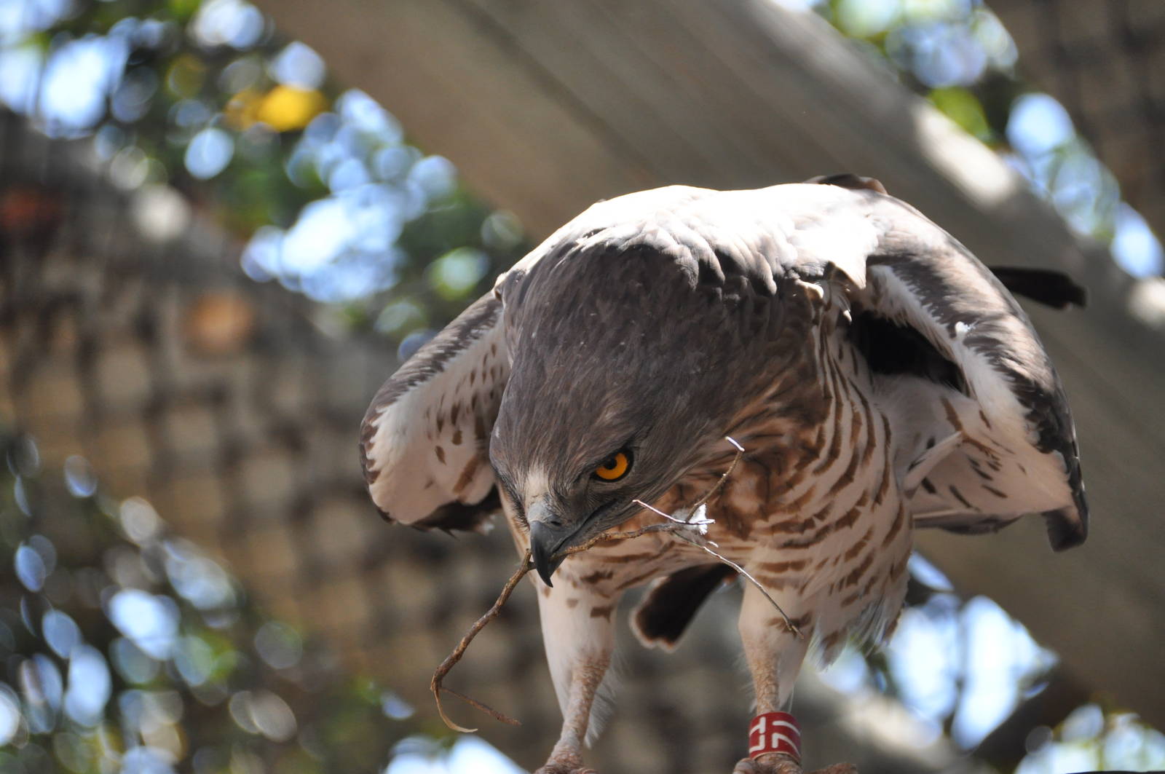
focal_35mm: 390
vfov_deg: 3.5
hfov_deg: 5.3
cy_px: 387
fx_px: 12607
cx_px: 582
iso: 1000
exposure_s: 1/640
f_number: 6.3
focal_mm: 260
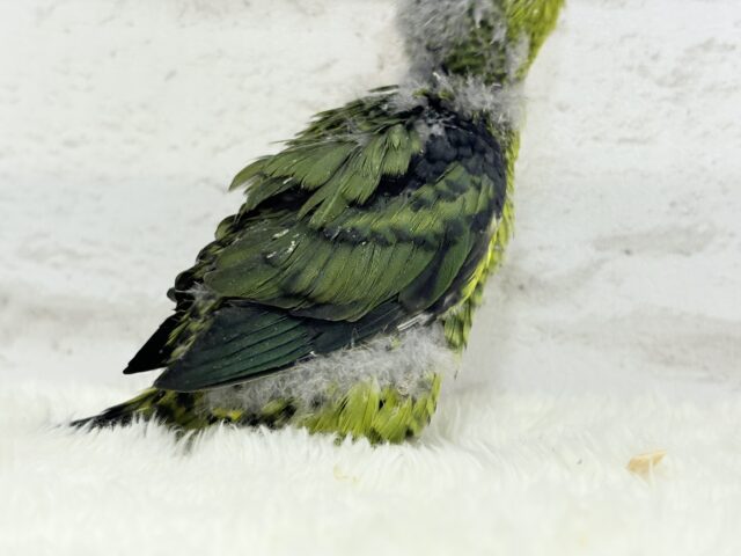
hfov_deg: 36.8
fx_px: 1113
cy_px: 278
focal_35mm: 52
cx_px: 370
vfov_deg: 28.0
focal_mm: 5.96
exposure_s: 1/100
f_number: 1.6
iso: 125
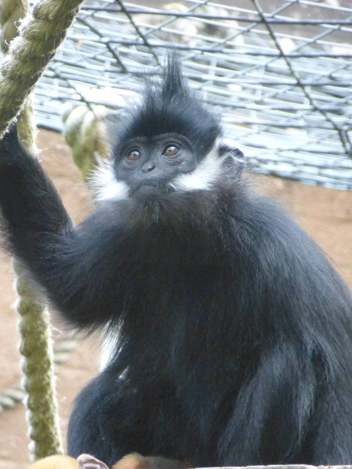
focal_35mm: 450
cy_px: 295
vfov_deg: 4.4
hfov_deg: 3.3
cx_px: 139
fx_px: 6099
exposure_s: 1/100
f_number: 5.9
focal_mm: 63.6
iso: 1600
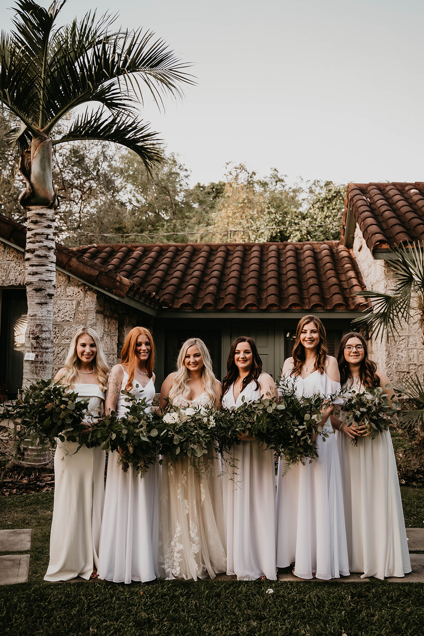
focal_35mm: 34
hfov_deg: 38.9
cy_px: 318
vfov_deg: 55.8
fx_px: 600
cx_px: 212
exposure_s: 1/250
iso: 320
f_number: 2.8
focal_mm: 34
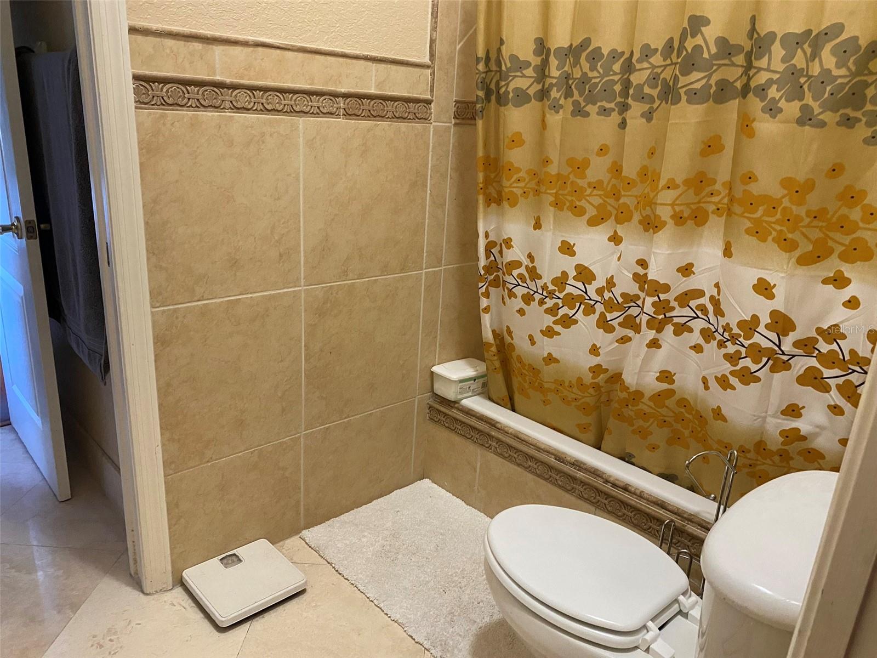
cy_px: 329
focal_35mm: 26
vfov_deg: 53.1
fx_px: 659
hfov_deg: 67.3
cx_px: 438
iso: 500
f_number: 1.8
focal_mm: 4.25
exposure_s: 1/60
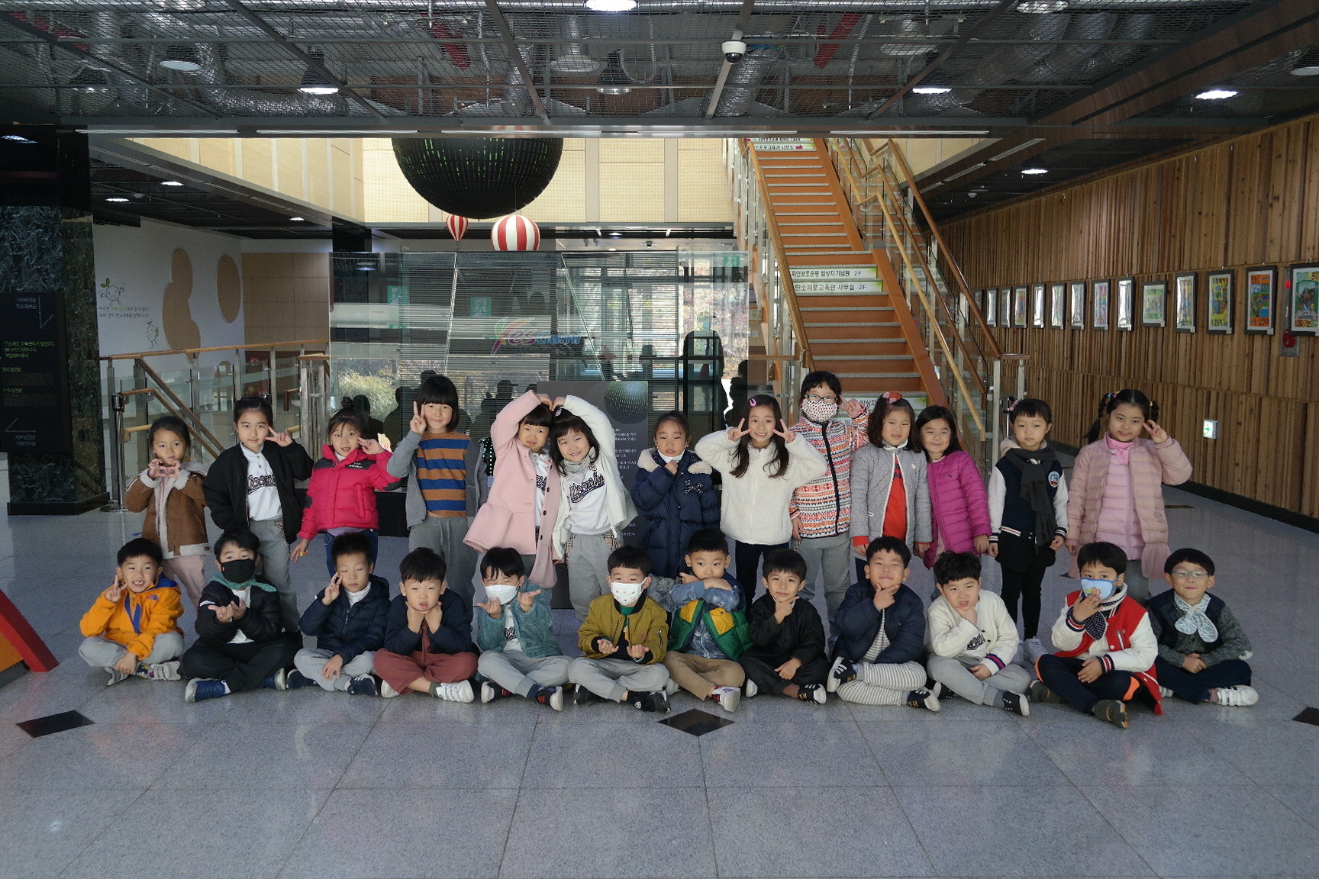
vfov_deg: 43.6
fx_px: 1099
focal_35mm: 30
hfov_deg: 61.9
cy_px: 440
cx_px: 660
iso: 400
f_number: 3.5
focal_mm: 20
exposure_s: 1/40
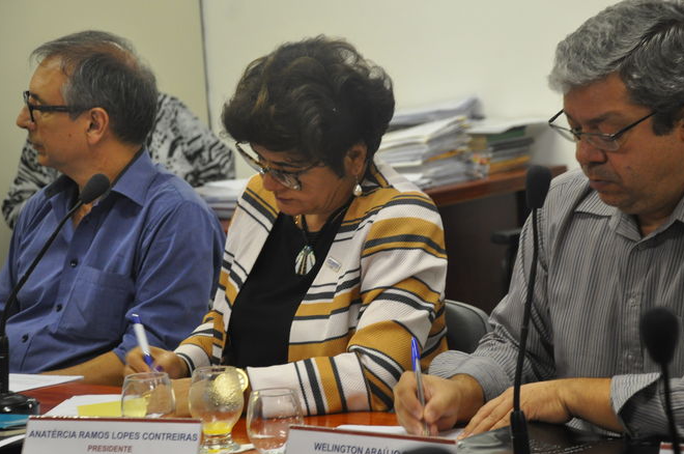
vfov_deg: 10.3
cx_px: 355
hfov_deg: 15.4
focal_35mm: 133
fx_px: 2523
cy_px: 235
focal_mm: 80
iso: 1000
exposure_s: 1/30
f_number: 5.3
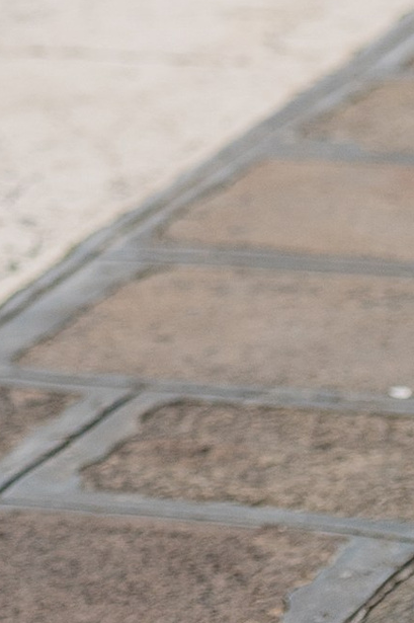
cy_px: -1249
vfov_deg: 6.1
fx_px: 5408
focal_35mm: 313
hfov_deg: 4.2
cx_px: -800
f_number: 3.5
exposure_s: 1/400
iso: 250
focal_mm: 50
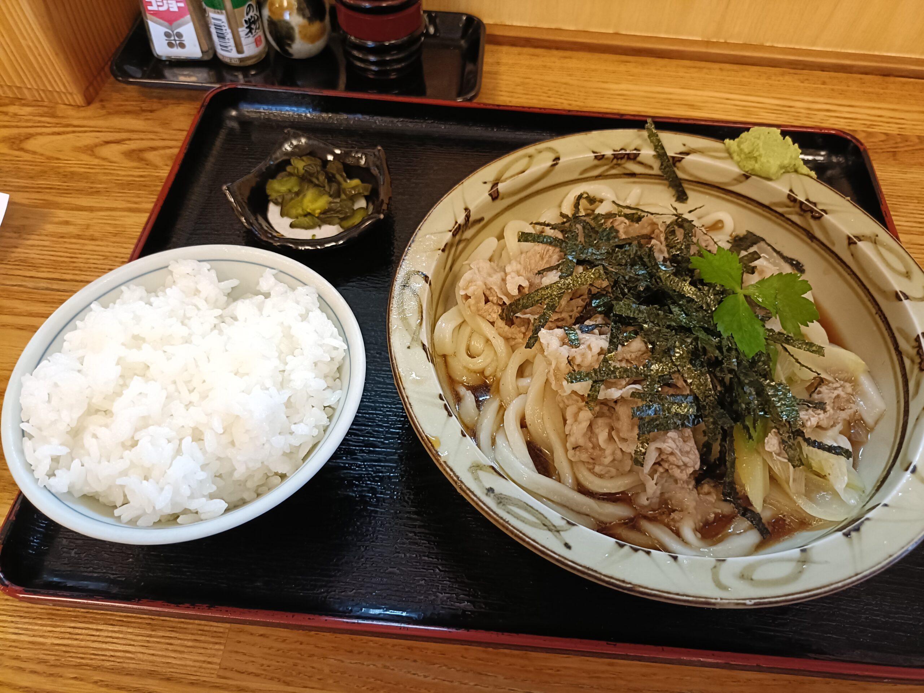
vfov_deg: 54.9
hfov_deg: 69.4
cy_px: 346
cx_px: 462
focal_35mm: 25
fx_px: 667
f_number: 1.7
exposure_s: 1/40
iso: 1250
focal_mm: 4.7
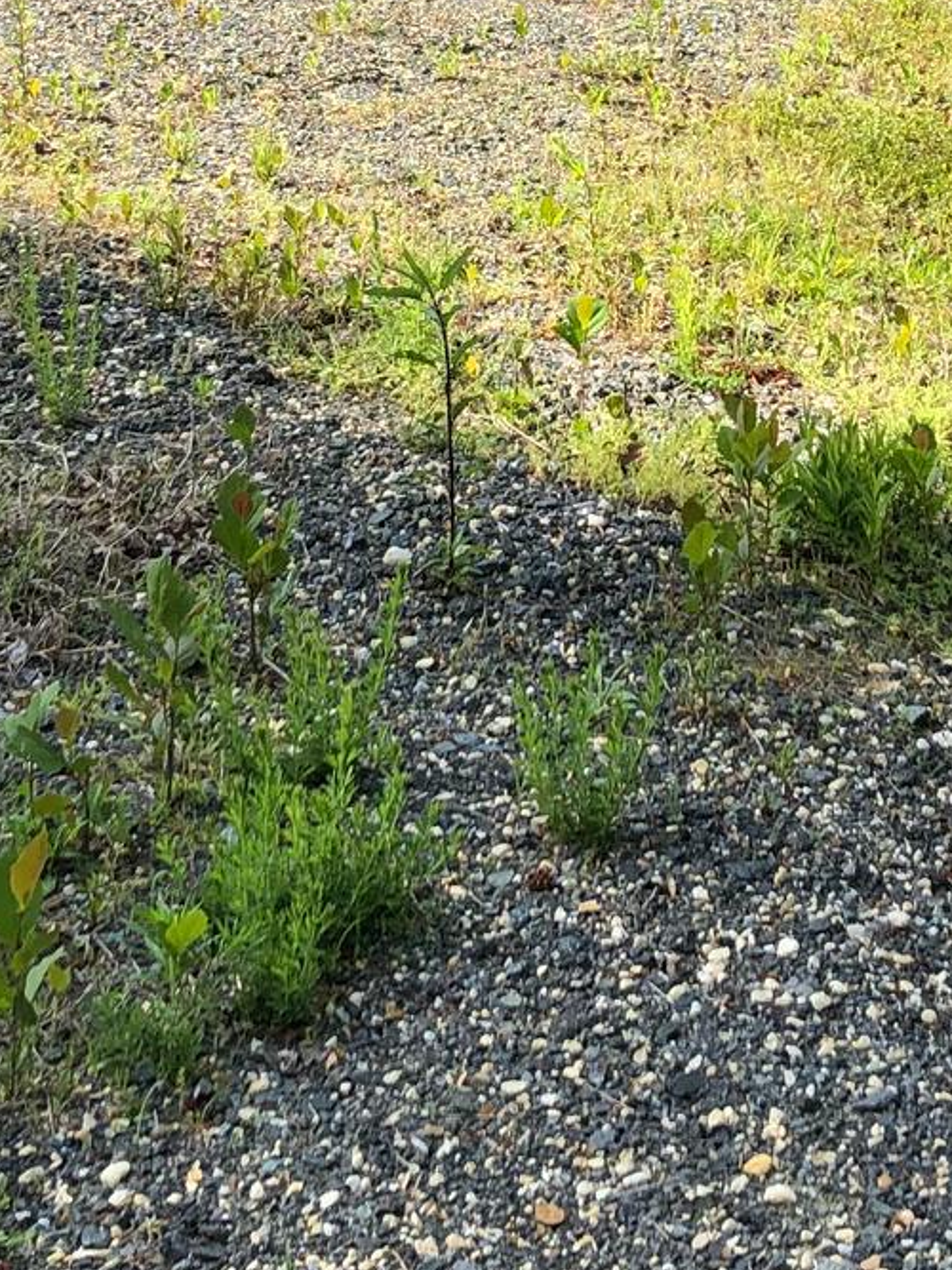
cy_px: 34
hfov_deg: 17.1
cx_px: 628
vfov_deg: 22.0
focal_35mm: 86
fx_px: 3155
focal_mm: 3.99
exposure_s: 1/813
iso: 20
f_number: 1.8
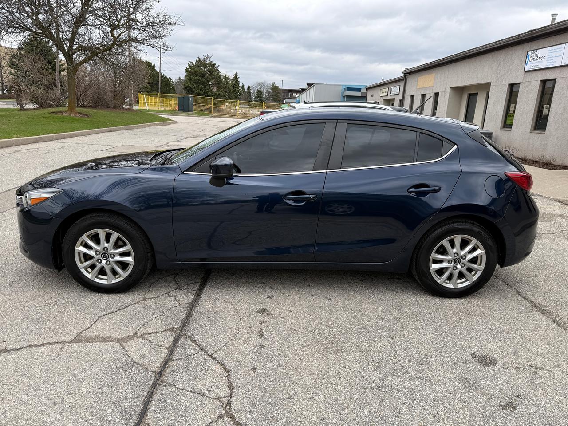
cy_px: 213
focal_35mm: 24
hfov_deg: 71.6
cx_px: 284
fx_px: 394
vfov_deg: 56.8
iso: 80
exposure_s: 1/813
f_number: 1.78
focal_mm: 6.76
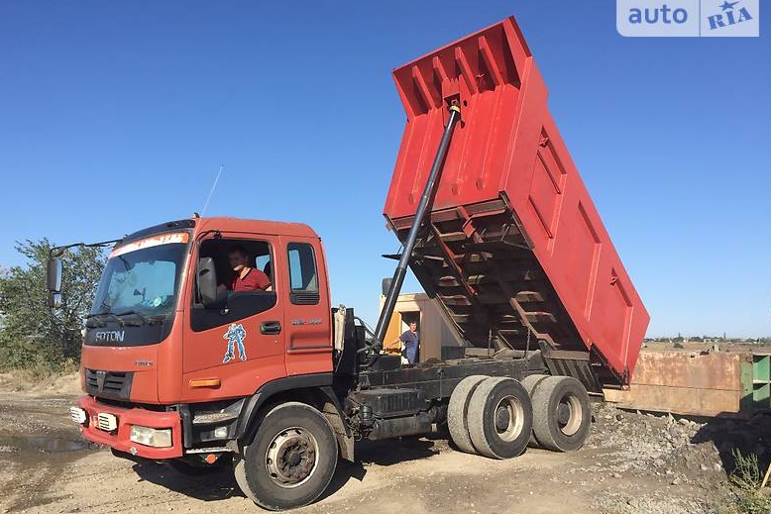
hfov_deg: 60.3
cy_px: 279
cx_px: 378
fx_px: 664
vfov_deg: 42.3
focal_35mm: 31
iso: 32
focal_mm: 4.2
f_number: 2.2
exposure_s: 1/1582
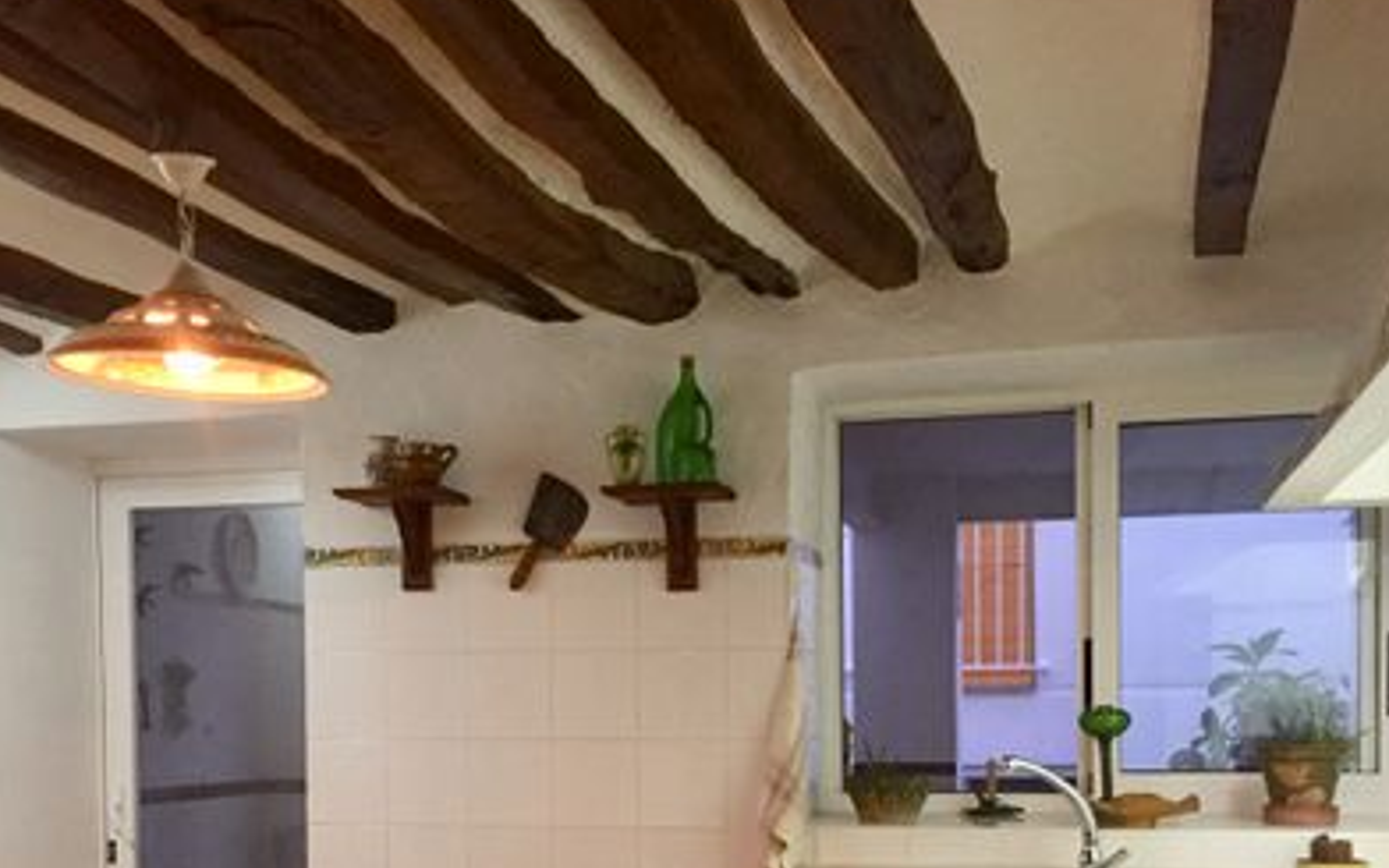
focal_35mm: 47
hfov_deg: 42.6
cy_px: 744
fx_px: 1779
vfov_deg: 26.7
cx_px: 602
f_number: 2.2
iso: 200
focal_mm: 4.15
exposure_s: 1/33
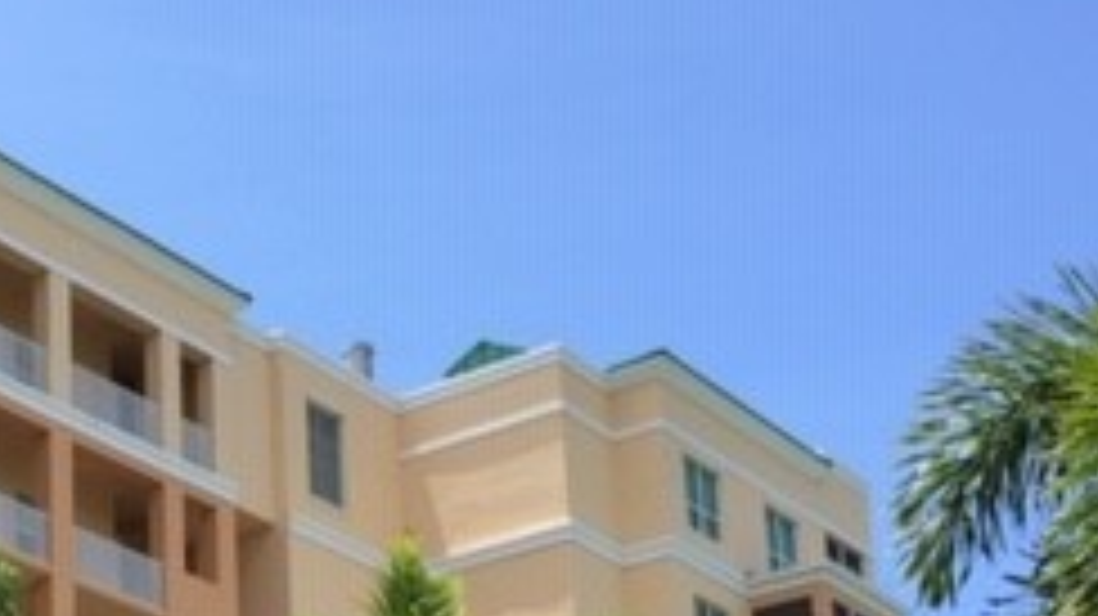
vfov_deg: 13.9
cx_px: -27
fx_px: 2415
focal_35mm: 83
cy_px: 850
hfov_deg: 24.3
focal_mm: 4.15
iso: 32
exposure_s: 1/1319
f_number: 2.2
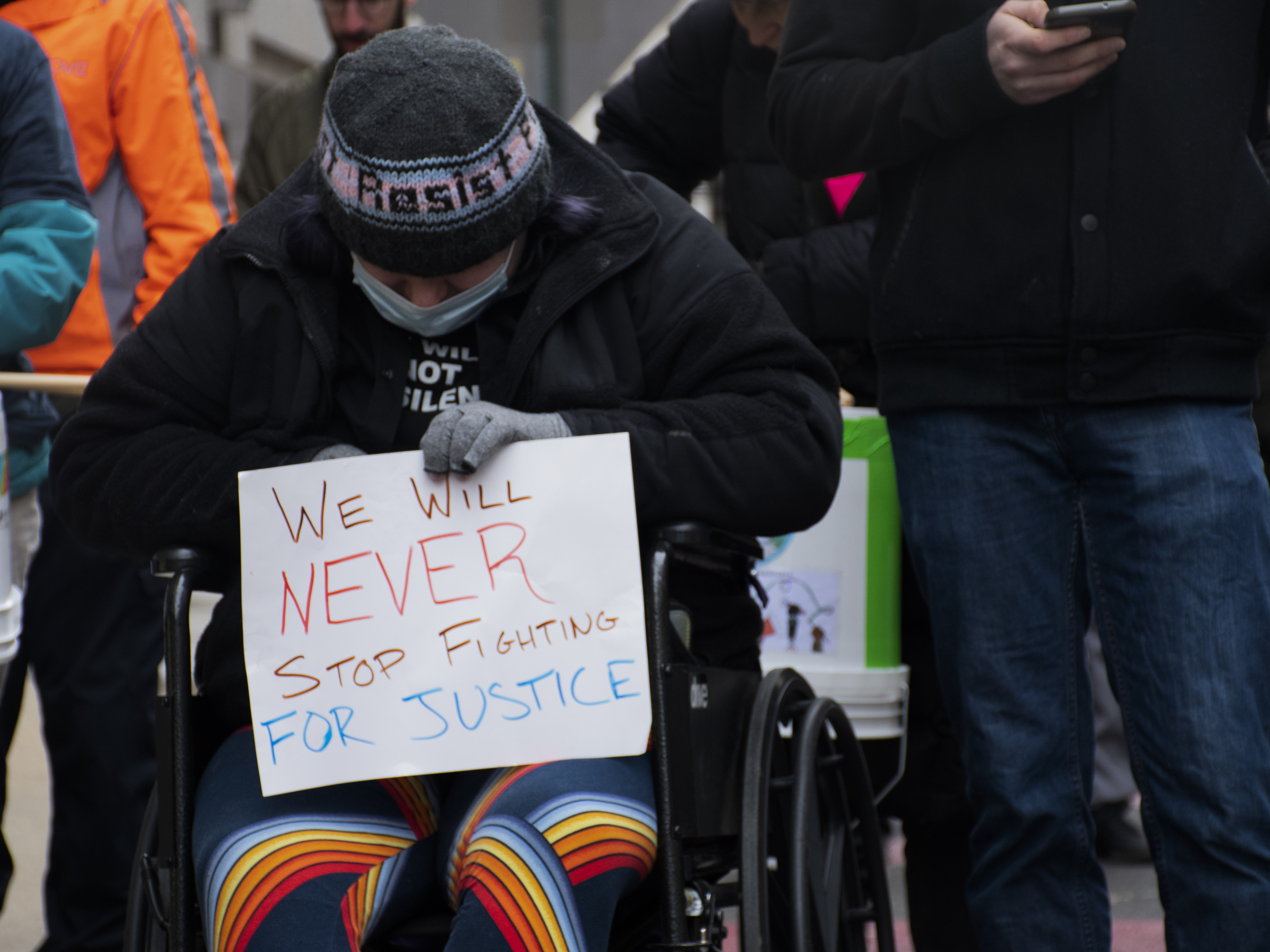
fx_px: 5136
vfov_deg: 10.6
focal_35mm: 140
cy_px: 479
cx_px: 644
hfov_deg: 14.1
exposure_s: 1/250
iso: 640
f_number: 5.3
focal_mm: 85
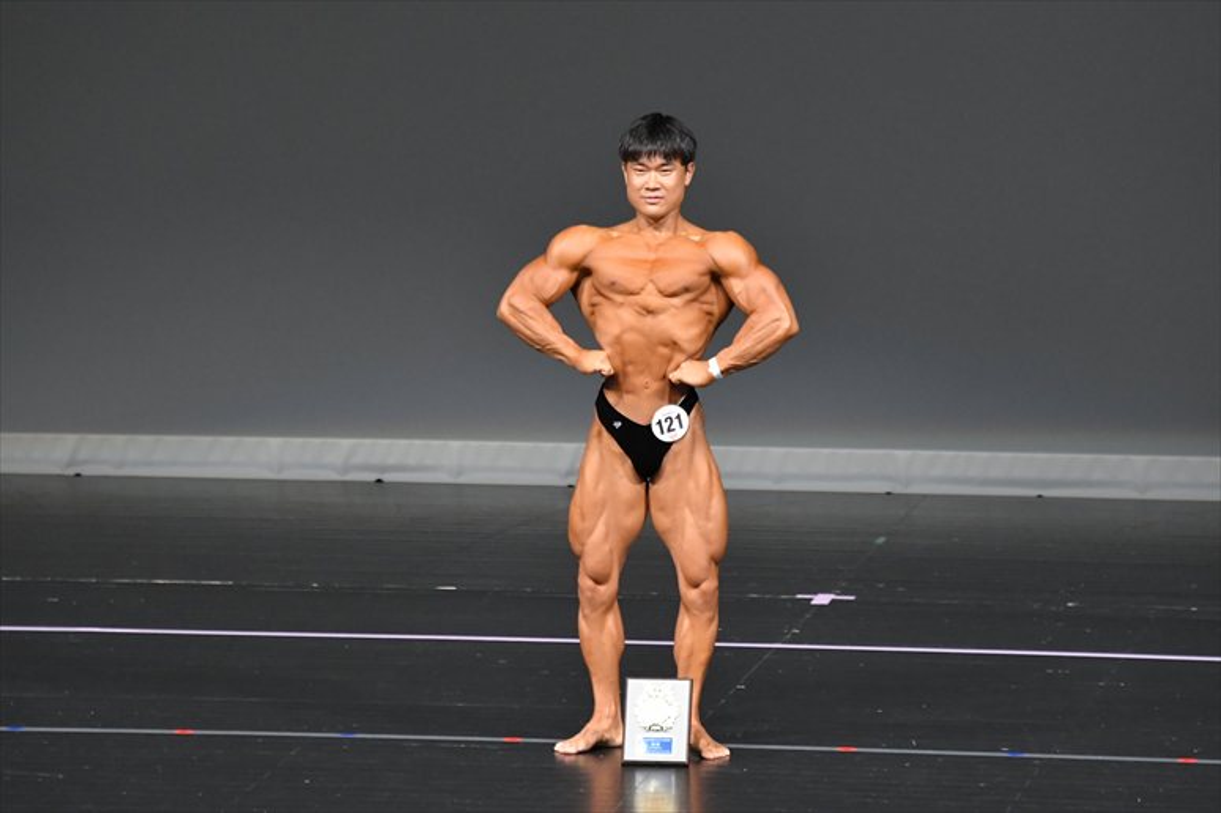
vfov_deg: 4.4
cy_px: 406
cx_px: 610
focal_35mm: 315
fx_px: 10679
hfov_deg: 6.5
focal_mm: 210
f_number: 5.6
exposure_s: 1/400
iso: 5000
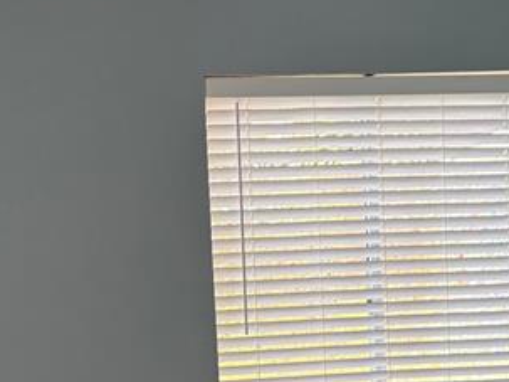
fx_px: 1293
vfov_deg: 16.7
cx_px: 171
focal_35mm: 88
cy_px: 281
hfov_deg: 22.2
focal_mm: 5.96
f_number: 1.6
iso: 50
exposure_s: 1/254
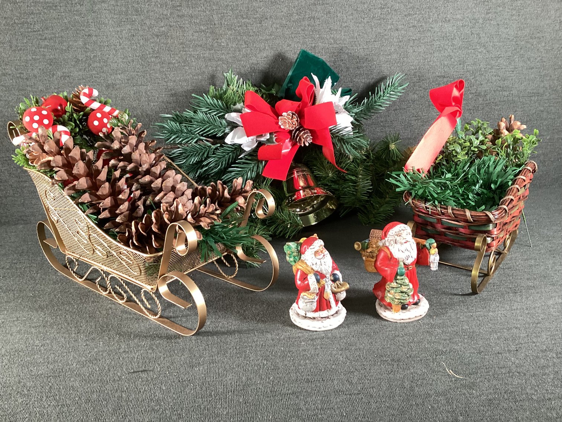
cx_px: 281
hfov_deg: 58.3
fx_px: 503
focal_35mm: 31
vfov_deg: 45.4
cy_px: 211
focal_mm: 3.3
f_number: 2.4
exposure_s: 1/60
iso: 200
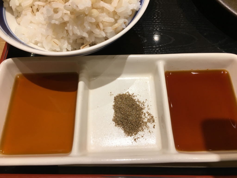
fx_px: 199
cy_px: 89
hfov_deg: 61.7
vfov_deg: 48.2
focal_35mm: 29
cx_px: 118
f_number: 2.2
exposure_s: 1/40
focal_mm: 4.15
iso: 25
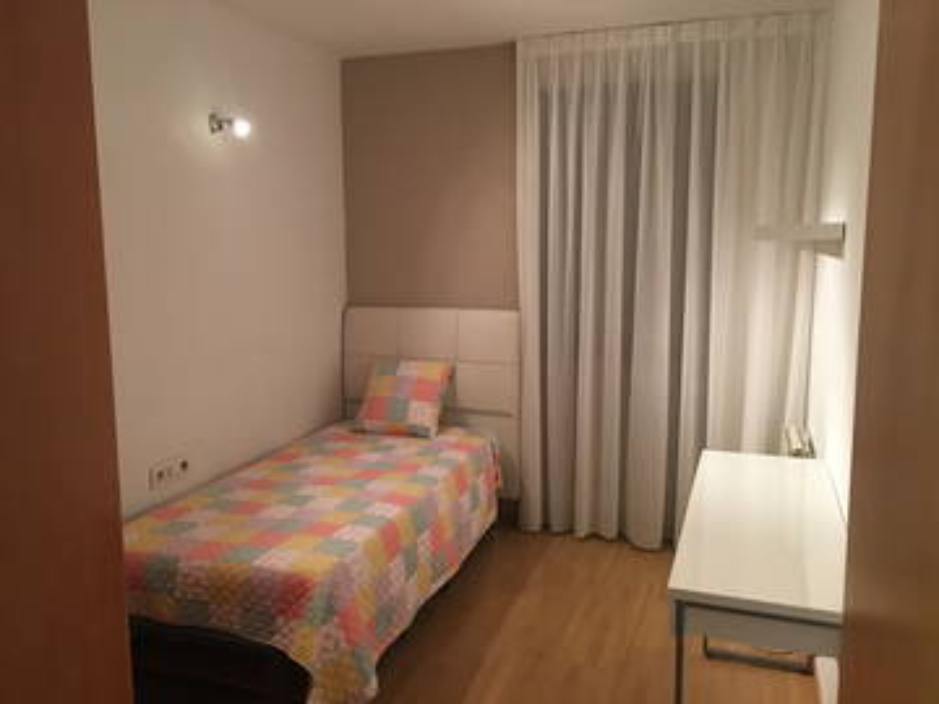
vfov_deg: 48.2
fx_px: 787
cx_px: 470
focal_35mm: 29
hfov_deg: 61.7
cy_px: 352
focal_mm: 4.15
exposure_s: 1/10
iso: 100
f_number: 2.2
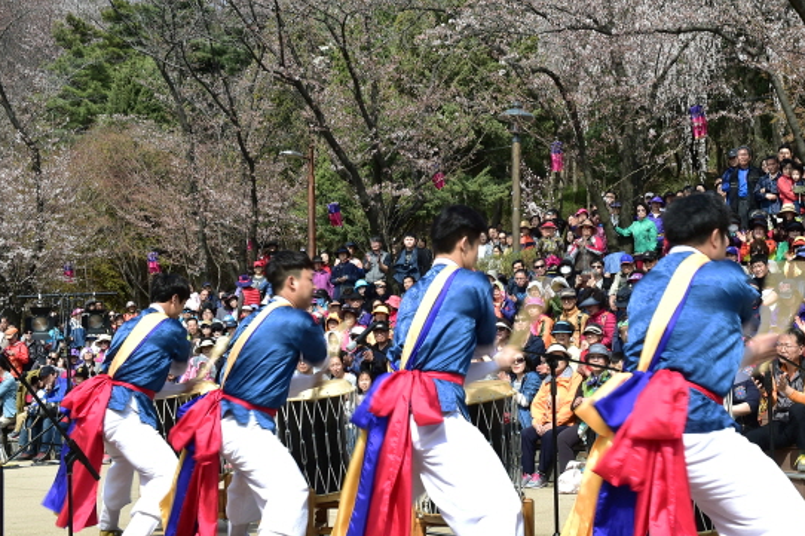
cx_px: 483
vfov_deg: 21.9
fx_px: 1386
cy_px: 238
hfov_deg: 32.3
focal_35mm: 62
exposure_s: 1/30
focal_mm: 48
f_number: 14
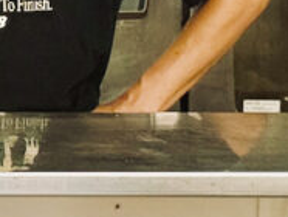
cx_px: -359
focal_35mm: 264
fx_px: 2199
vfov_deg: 5.6
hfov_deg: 7.1
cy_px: 17
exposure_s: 1/50
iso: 160
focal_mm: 6.76
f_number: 1.78
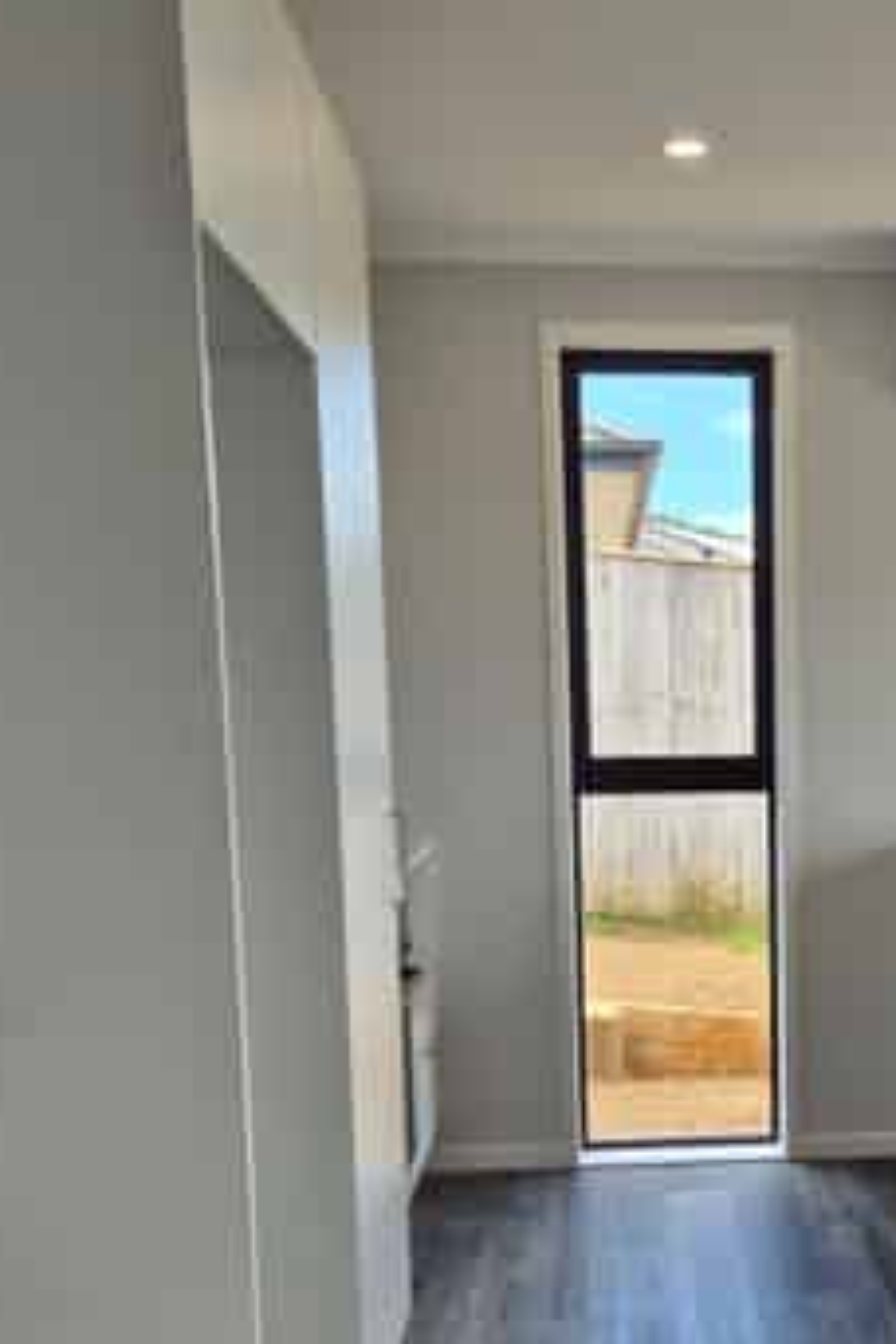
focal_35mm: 46
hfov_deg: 28.2
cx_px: 794
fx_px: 1717
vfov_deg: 42.0
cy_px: 937
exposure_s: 1/334
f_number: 1.8
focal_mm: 5.4
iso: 25
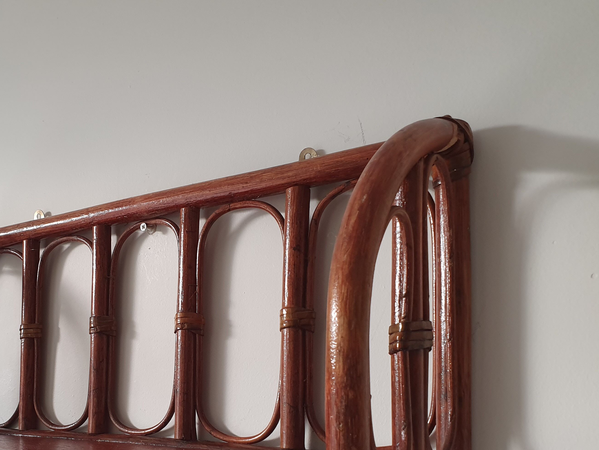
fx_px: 692
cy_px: 327
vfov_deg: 35.3
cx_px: 167
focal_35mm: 40
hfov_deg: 45.5
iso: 160
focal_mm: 4.32
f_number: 2.4
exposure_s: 1/50
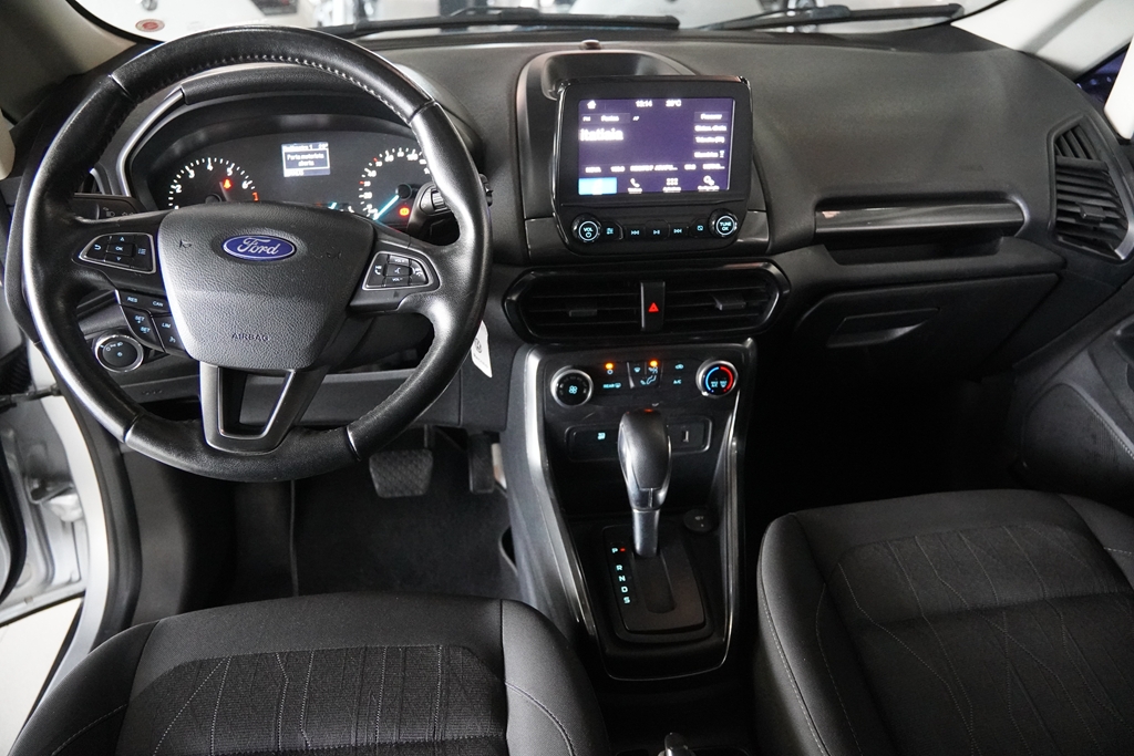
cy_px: 378
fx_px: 803
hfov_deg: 70.4
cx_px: 567
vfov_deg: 50.4
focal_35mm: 26
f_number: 2.8
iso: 6400
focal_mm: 17
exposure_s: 1/125
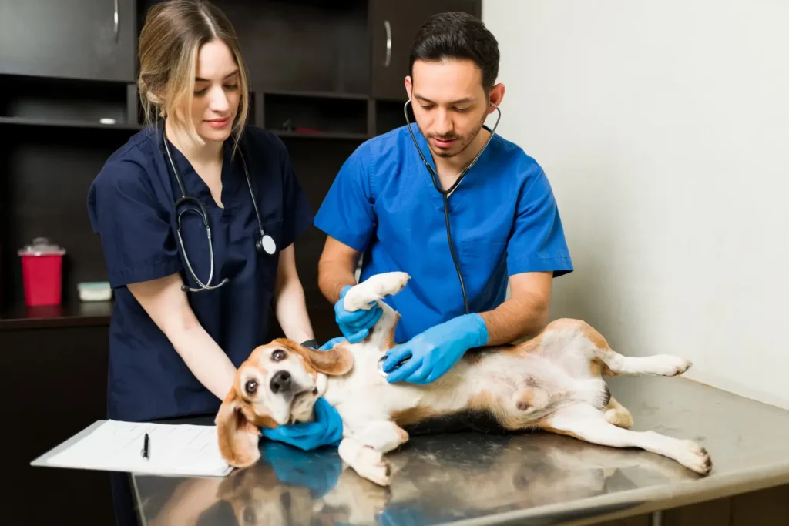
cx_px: 394
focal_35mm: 35
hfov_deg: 54.4
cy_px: 263
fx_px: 767
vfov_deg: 37.9
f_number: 1.8
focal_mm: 35
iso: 100
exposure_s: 1/250
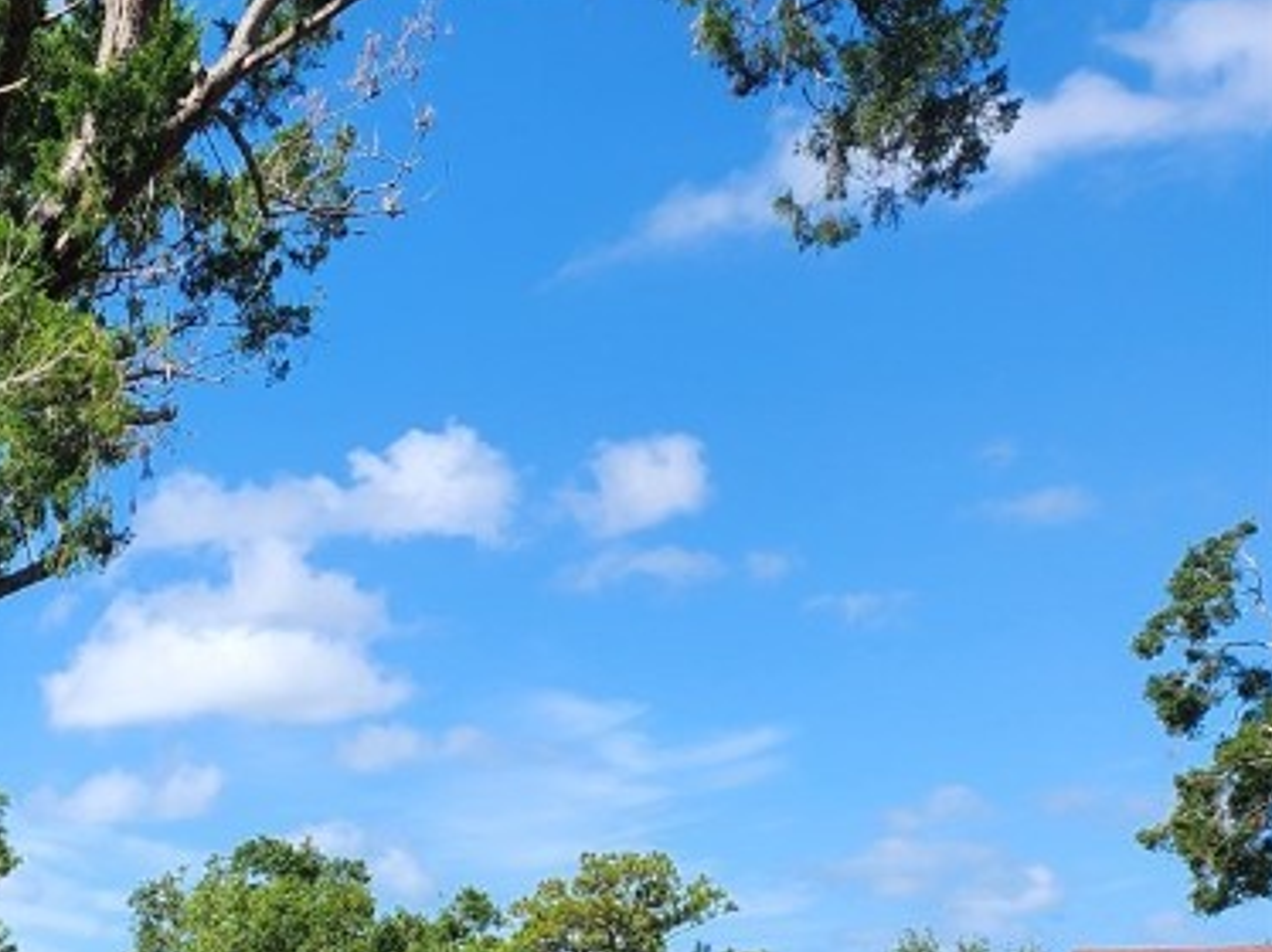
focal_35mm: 63
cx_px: -459
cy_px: 1285
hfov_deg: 25.6
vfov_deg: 20.9
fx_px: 2314
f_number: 1.8
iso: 20
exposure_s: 1/1076
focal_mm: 5.4
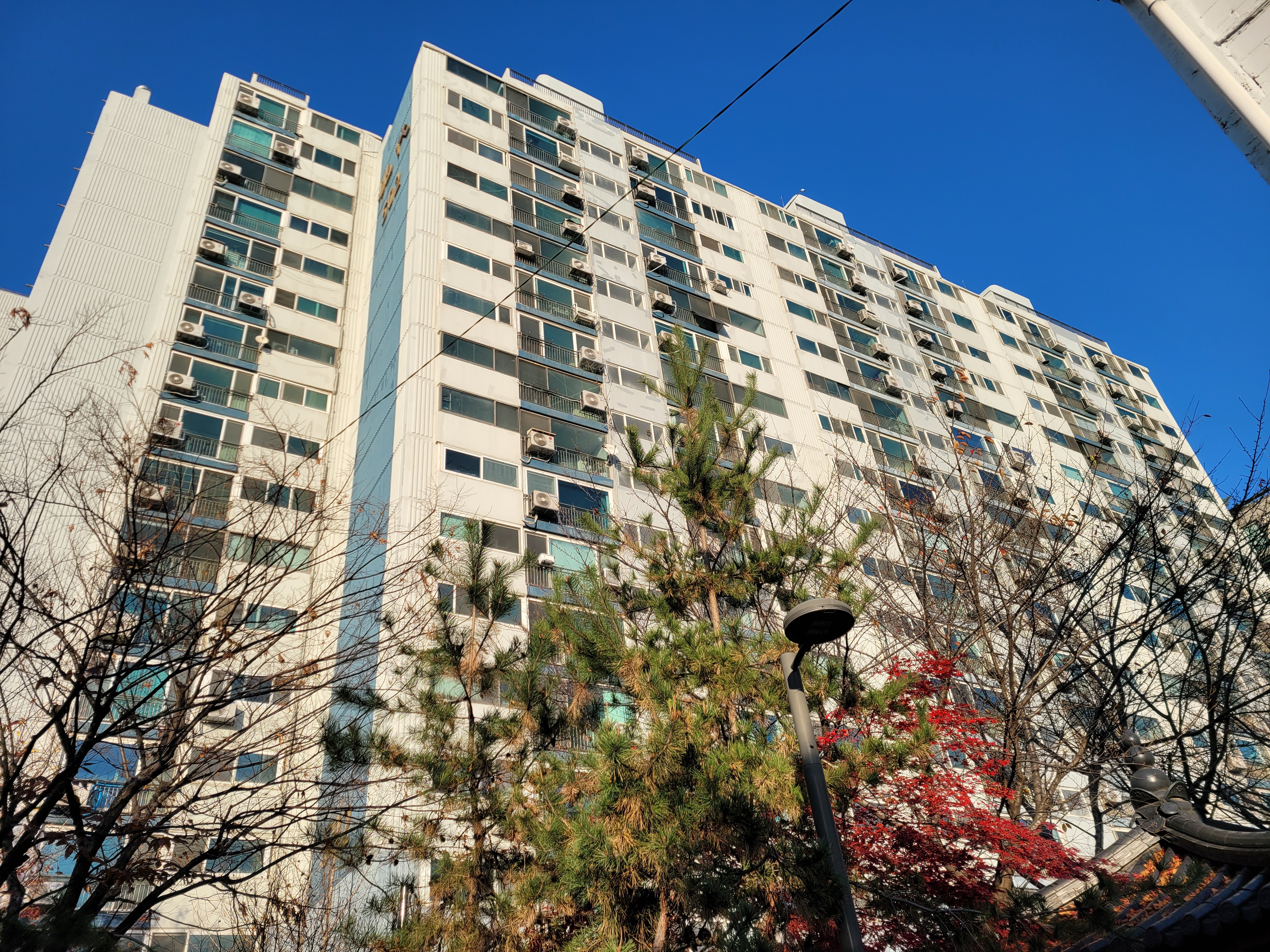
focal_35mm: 26
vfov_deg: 53.1
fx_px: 954
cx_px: 635
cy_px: 476
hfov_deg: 67.3
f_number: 1.8
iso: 40
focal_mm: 5.4
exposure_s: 1/2252
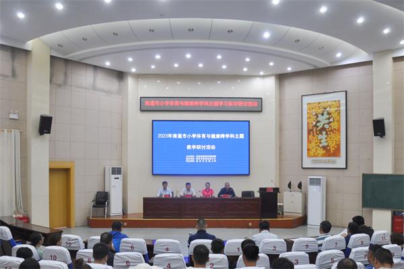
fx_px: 303
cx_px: 202
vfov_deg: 47.9
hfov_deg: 67.4
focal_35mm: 27
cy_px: 134
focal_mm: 18
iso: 400
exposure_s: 1/40
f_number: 3.5
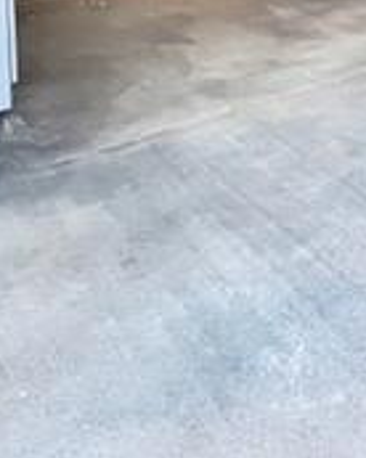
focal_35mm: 47
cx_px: 650
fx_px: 638
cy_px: -154
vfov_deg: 30.3
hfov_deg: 21.6
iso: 250
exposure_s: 1/60
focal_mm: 1.57
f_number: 1.8
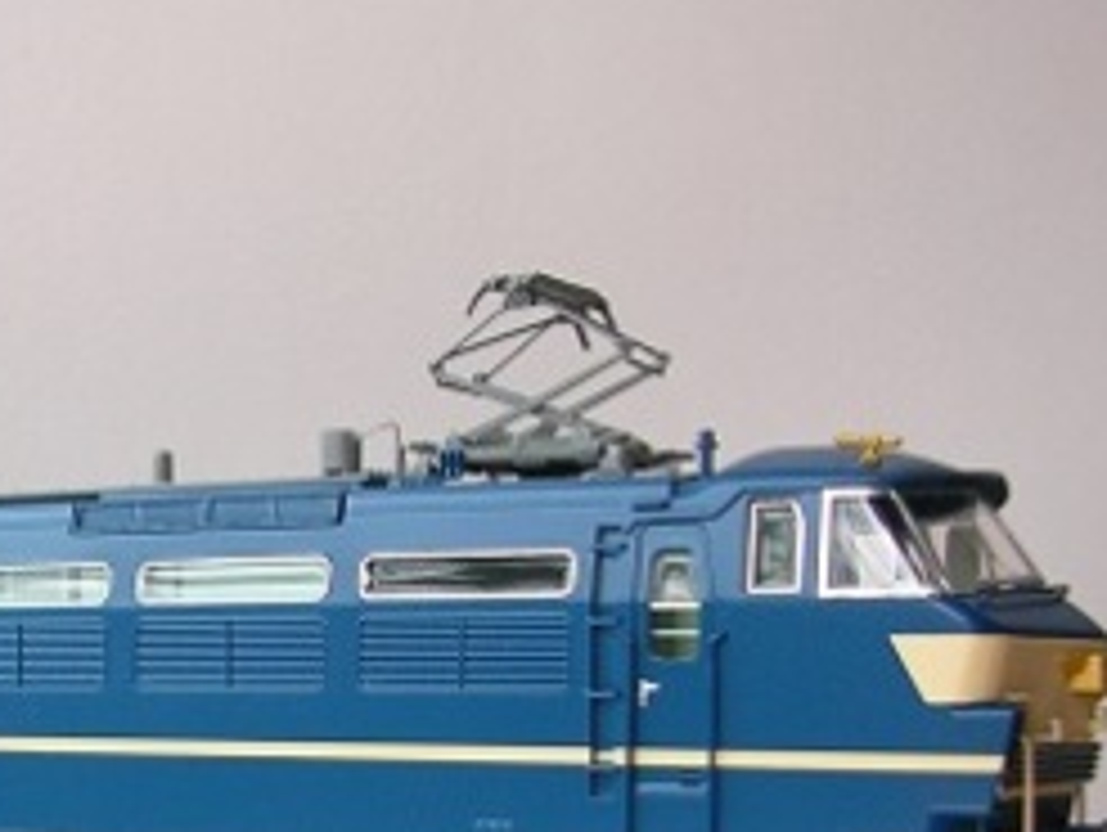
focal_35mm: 71
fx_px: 2273
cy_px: 668
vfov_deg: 20.5
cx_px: 198
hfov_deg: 26.8
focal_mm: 5.8
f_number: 2.8
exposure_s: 1/11.7
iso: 50
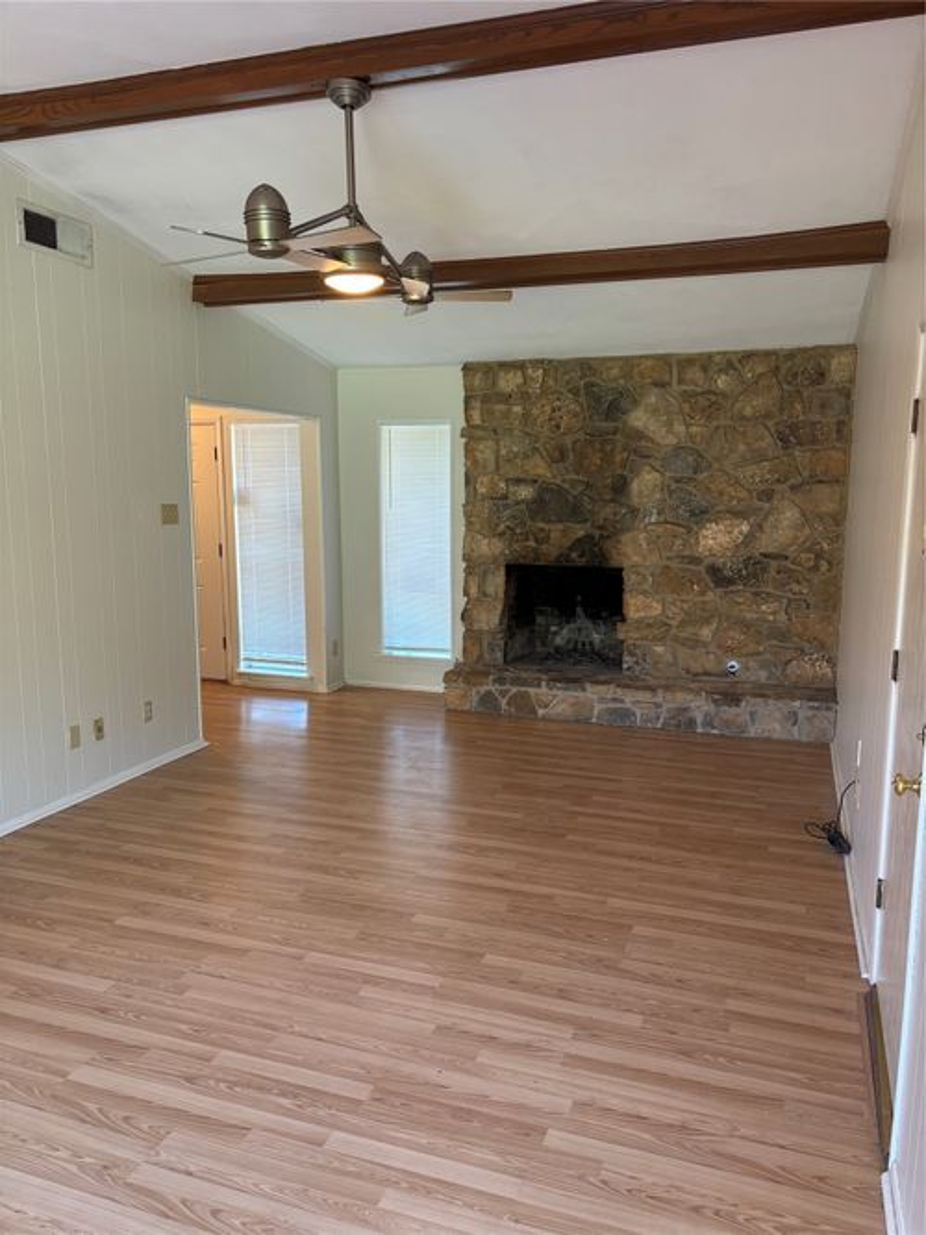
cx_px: 463
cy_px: 618
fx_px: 928
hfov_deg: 53.0
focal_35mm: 26
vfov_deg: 67.3
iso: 100
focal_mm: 5.96
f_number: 1.6
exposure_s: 1/60
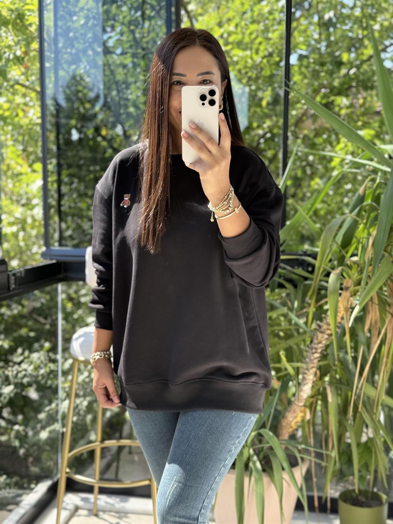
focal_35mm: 48
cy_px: 262
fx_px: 726
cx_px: 196
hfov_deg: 30.3
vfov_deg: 39.7
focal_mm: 6.76
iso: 64
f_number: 1.78
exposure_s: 1/447
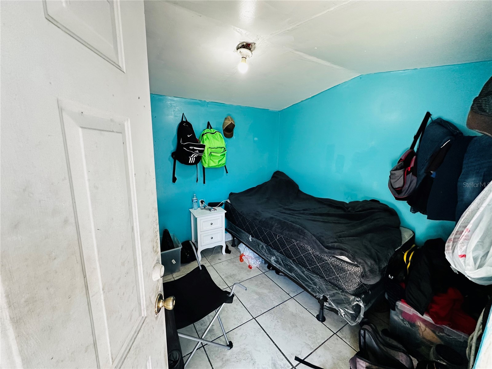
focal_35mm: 14
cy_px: 184
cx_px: 246
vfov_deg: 85.7
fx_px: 199
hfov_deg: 102.1
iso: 250
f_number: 2.2
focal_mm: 2.22
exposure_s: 1/120
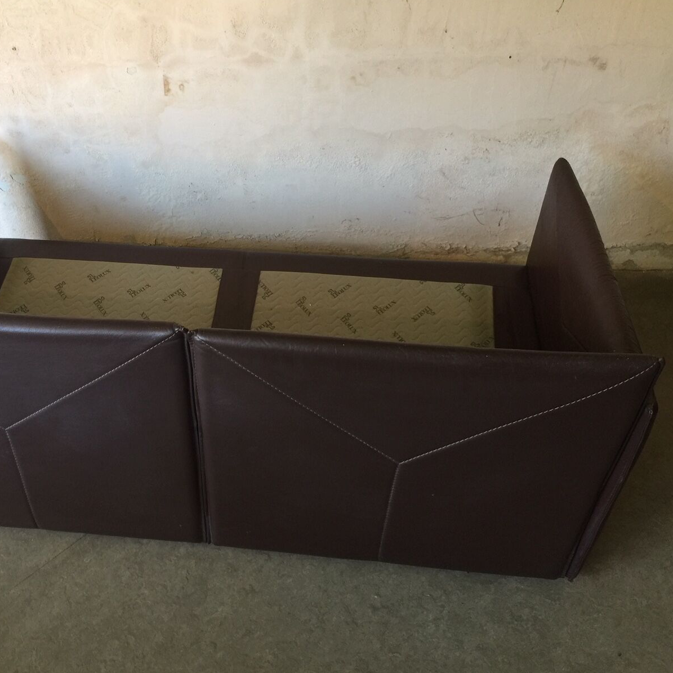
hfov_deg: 46.5
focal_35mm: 35
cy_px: 338
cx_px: 228
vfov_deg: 47.2
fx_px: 770
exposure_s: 1/17
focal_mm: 4.15
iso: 50
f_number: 2.2
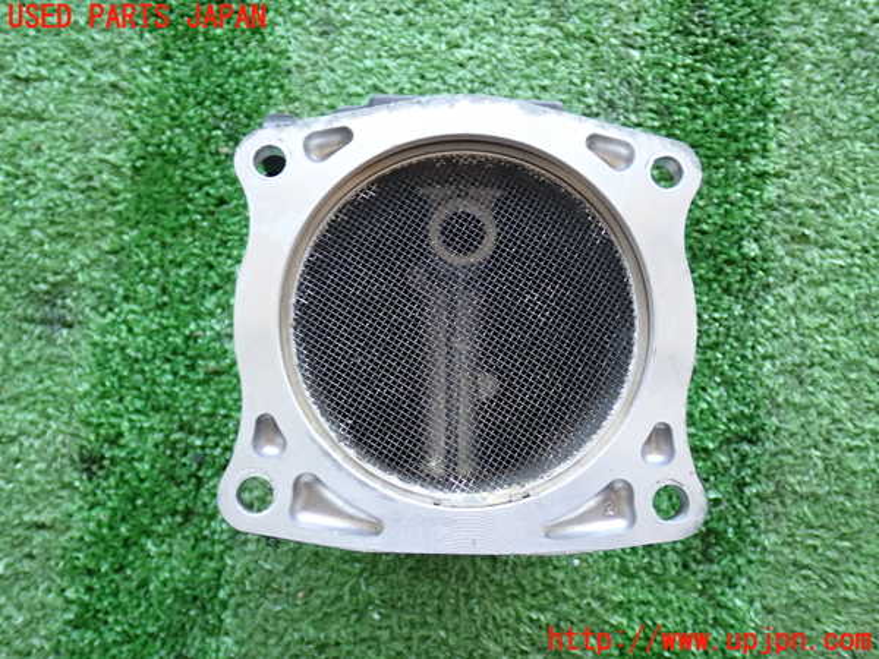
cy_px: 330
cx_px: 440
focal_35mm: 36
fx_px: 914
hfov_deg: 51.4
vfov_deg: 39.7
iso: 200
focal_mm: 6.37
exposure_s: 1/40
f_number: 2.5
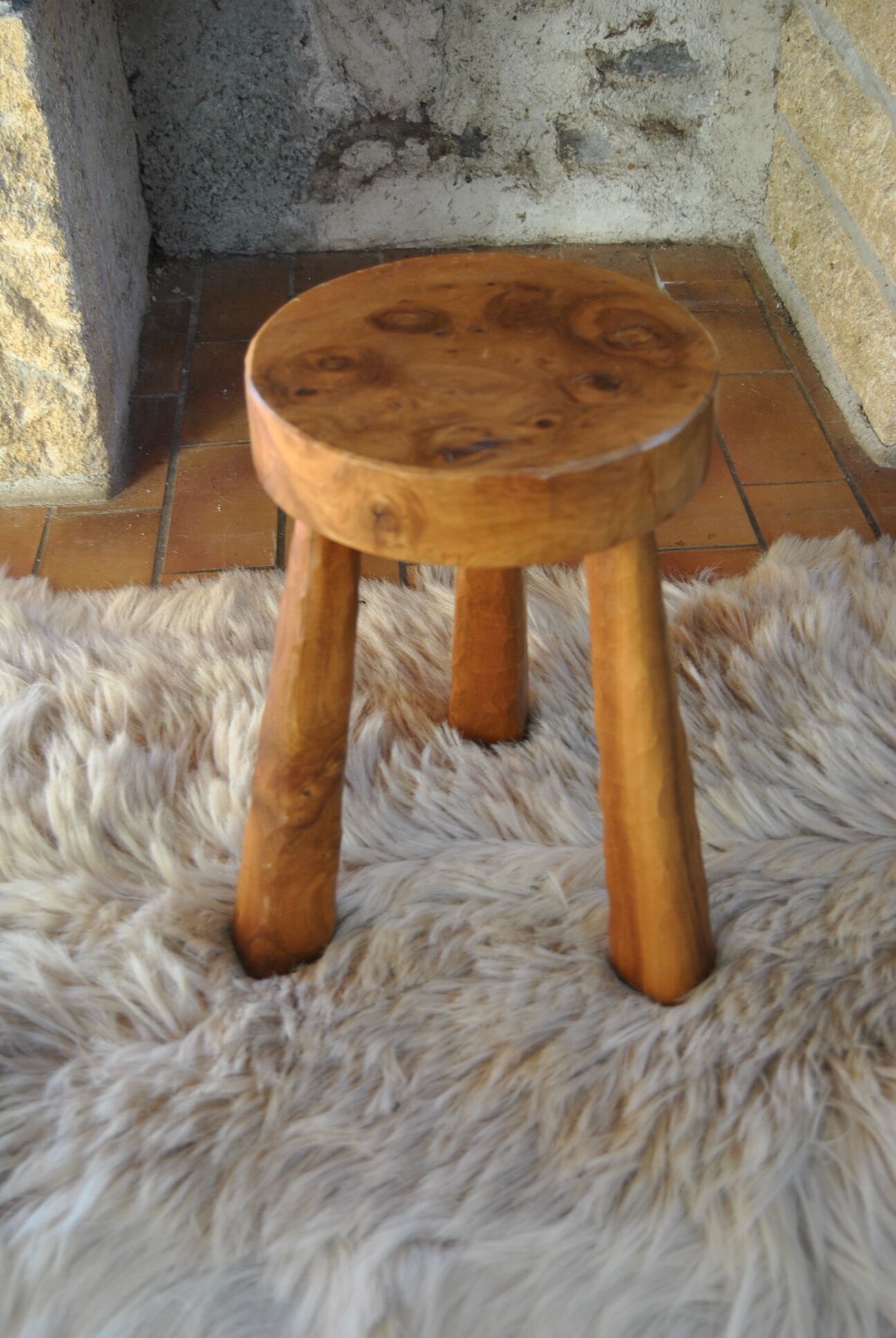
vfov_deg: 49.5
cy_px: 669
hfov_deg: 34.3
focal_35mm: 39
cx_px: 448
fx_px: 1452
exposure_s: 1/40
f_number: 4
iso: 200
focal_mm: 26
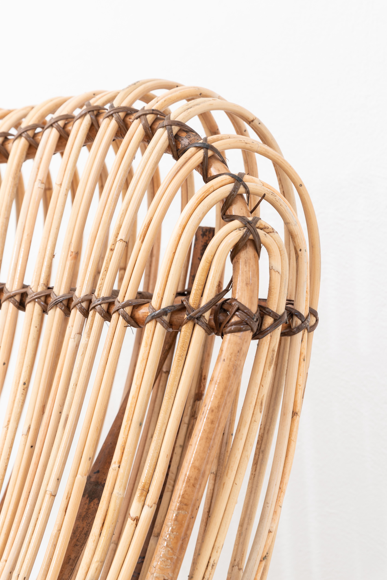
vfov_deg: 28.1
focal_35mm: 72
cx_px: 188
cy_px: 285
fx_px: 1160
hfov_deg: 18.9
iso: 200
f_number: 8
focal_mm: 70
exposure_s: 1/45
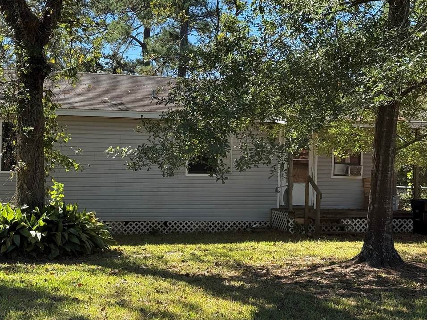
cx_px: 172
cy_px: 182
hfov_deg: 30.2
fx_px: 789
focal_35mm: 64
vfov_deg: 22.9
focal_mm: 6.76
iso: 100
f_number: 1.78
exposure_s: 1/1513
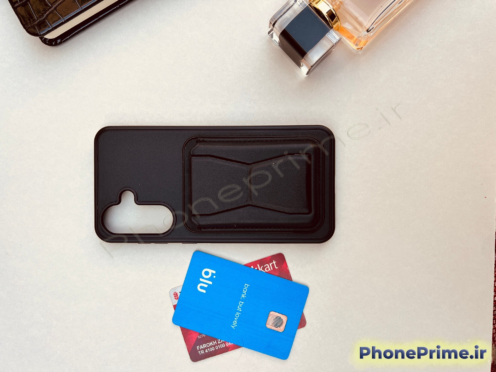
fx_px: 373
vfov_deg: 53.1
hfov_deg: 67.3
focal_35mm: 26
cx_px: 248
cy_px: 186
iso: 40
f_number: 1.5
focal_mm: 5.7
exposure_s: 1/279
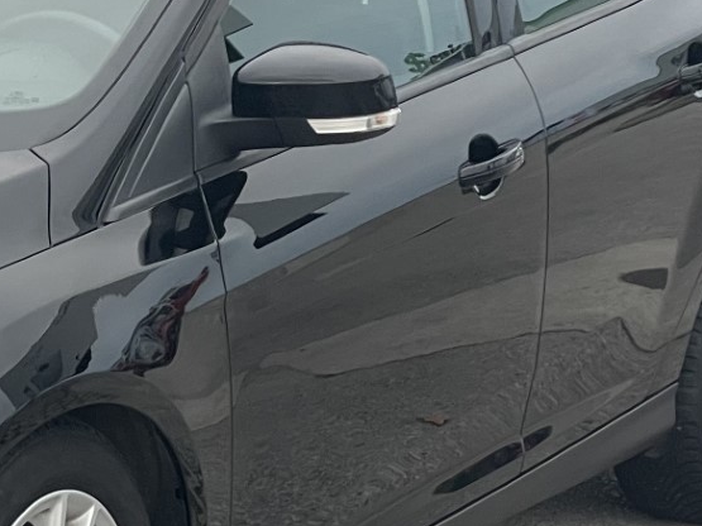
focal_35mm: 180
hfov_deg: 10.8
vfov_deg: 8.2
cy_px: 207
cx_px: -153
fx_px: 3650
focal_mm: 6
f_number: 2
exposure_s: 1/99
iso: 64
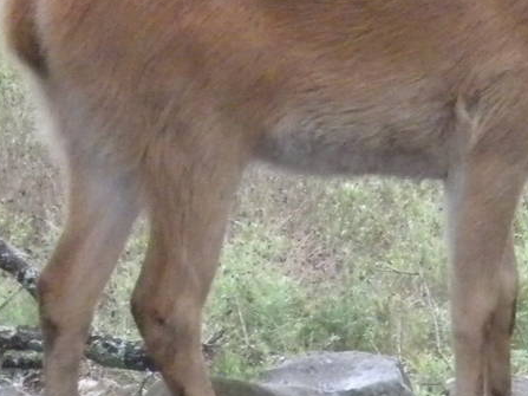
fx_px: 12992
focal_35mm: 852
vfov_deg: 1.7
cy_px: 145
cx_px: 287
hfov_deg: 2.3
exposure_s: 1/189
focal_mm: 42.1
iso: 800
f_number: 5.2
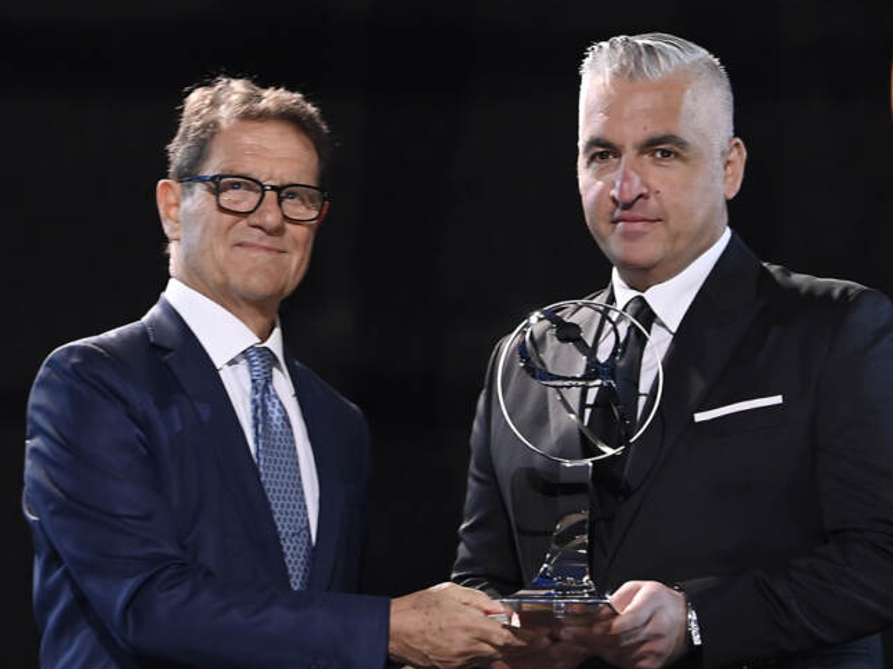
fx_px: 4797
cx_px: 665
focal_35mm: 186
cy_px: 276
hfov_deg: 10.6
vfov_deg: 8.0
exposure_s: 1/200
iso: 1600
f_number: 3.5
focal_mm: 122
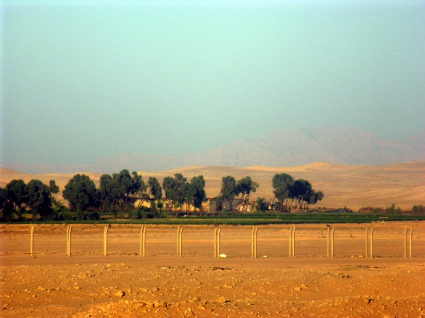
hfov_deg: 5.7
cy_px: 159
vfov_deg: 4.2
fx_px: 4297
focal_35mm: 350
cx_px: 212
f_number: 5.2
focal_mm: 89
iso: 50
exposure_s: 1/103
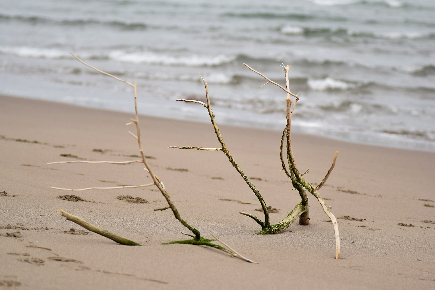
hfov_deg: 15.2
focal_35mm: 135
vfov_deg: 10.2
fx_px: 1631
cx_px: 218
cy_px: 145
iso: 200
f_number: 2.8
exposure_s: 1/1250
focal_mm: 90
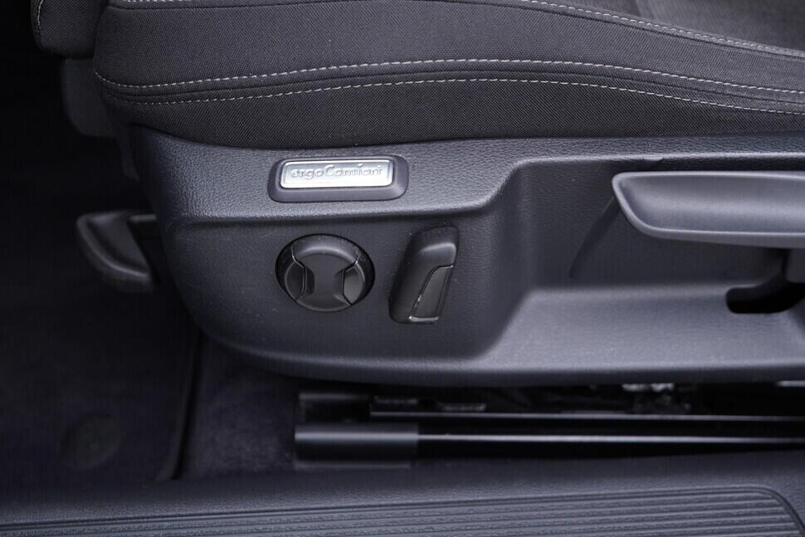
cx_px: 418
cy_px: 267
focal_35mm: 38
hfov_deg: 50.7
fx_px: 850
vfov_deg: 35.1
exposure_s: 1/40
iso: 200
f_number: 2.8
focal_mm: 24
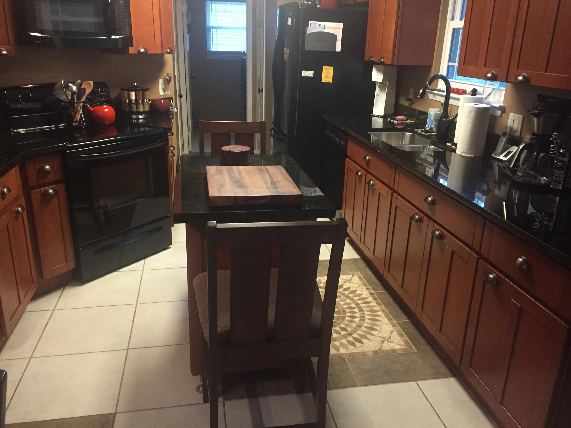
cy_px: 214
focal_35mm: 29
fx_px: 478
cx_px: 286
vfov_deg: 48.2
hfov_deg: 61.7
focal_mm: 4.15
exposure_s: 1/24
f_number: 2.2
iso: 250
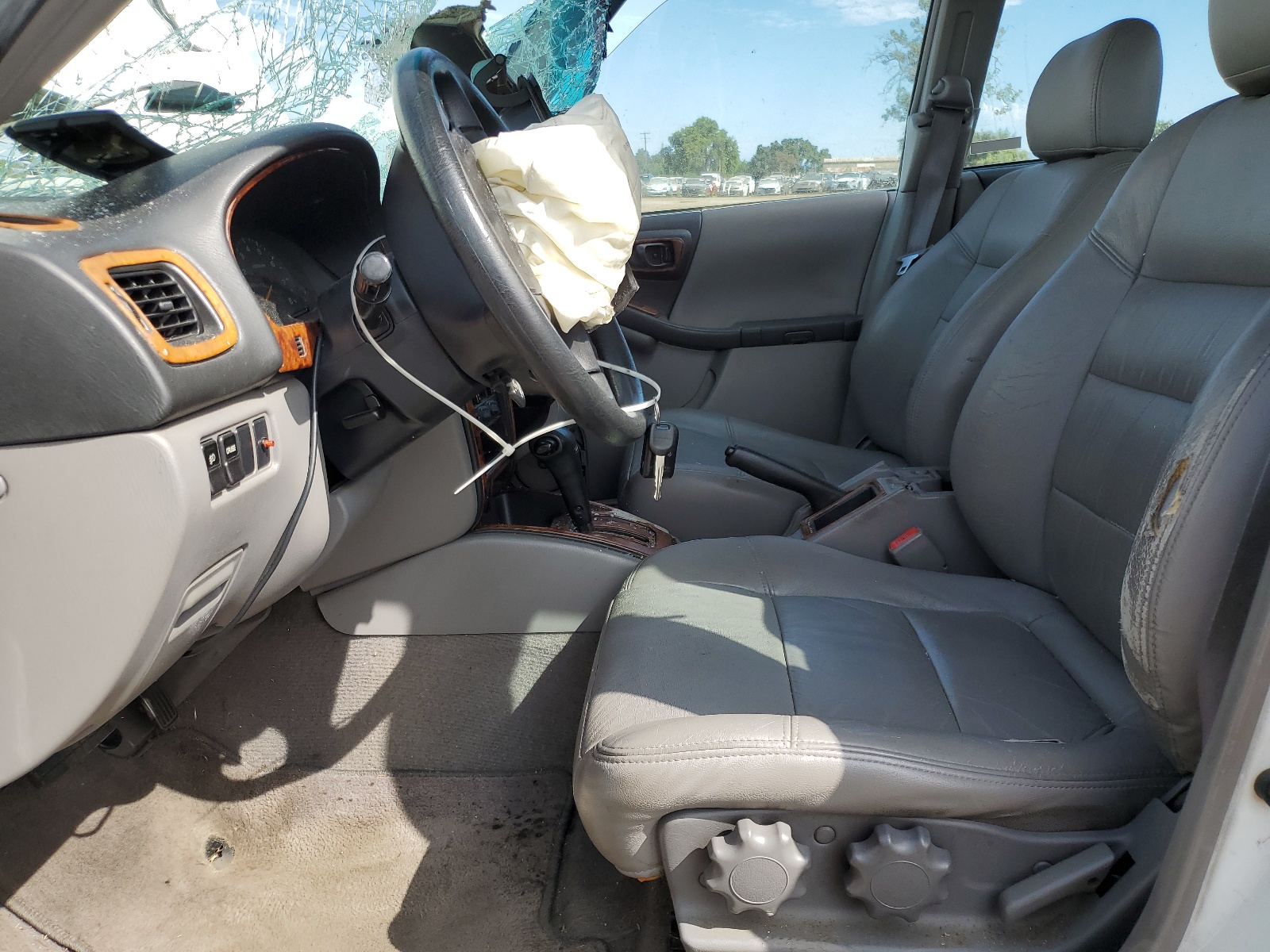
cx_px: 635
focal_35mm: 26
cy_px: 476
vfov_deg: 53.1
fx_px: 954
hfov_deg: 67.3
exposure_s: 1/1429
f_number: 1.5
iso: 50
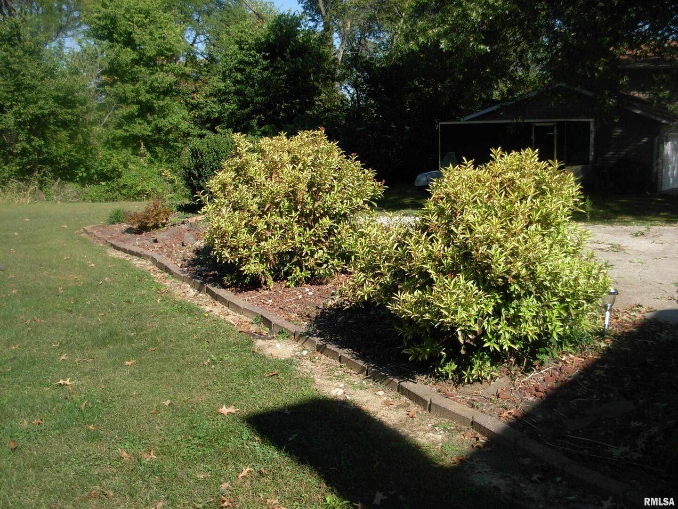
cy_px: 254
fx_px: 744
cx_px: 339
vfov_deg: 37.7
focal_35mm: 38
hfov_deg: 49.0
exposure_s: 1/939
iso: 79
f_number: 2.9
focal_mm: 6.3
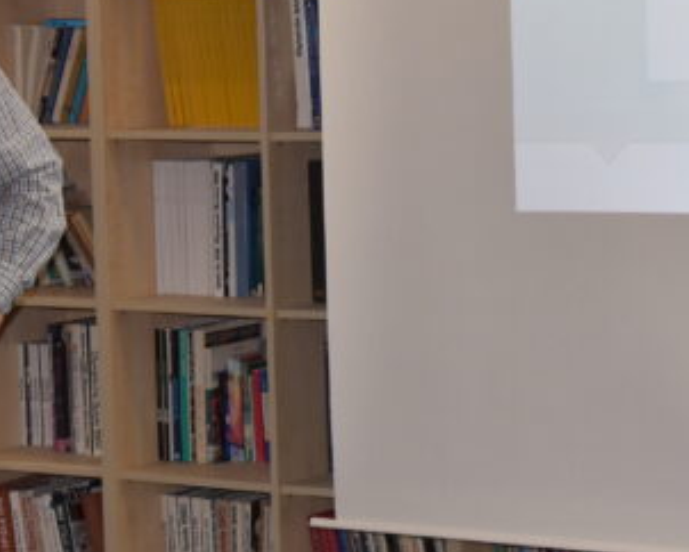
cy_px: 181
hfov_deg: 13.5
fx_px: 2918
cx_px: 420
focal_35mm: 143
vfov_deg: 10.8
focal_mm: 30
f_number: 5.6
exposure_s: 1/125
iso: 800
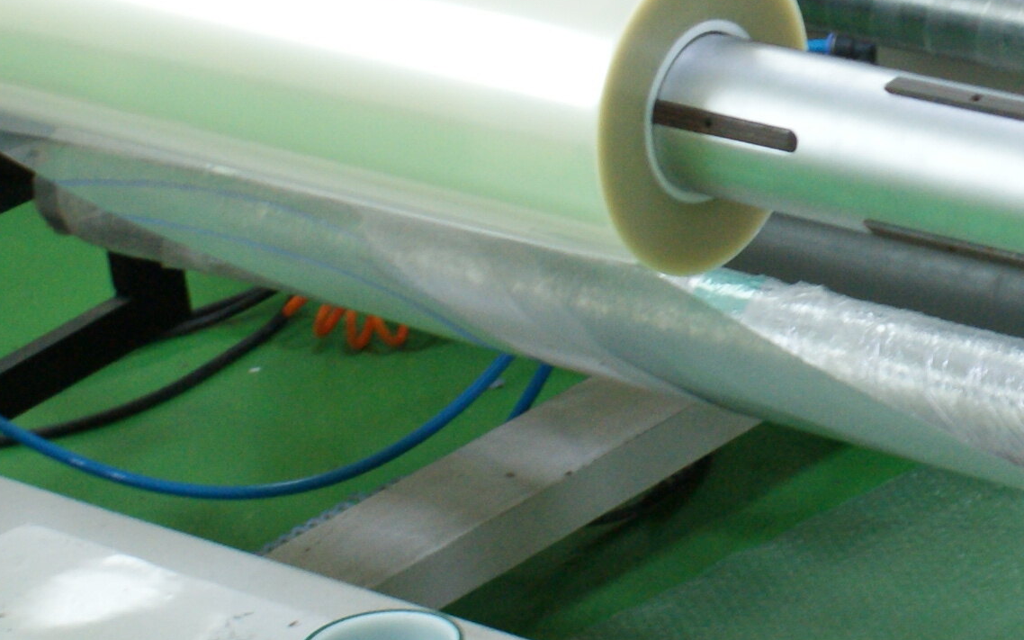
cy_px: 138
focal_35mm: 148
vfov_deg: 8.8
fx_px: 4130
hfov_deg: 13.9
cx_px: 1089
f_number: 4.5
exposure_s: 1/13
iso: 400
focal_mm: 24
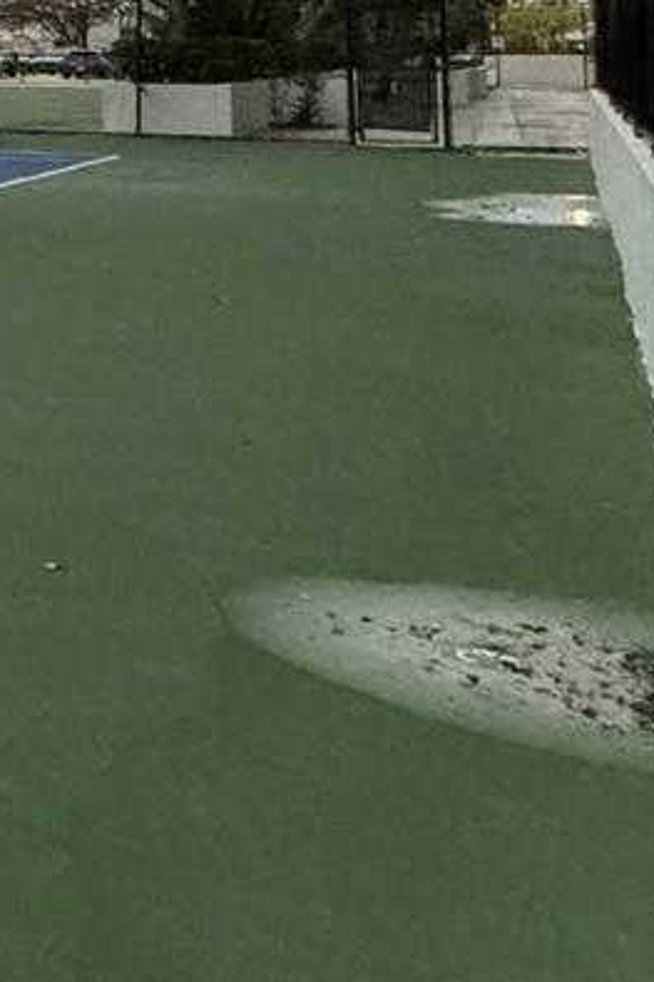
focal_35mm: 59
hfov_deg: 14.2
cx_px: -962
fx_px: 1609
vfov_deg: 31.6
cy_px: 20
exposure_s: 1/60
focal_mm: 2.22
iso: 500
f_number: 2.2
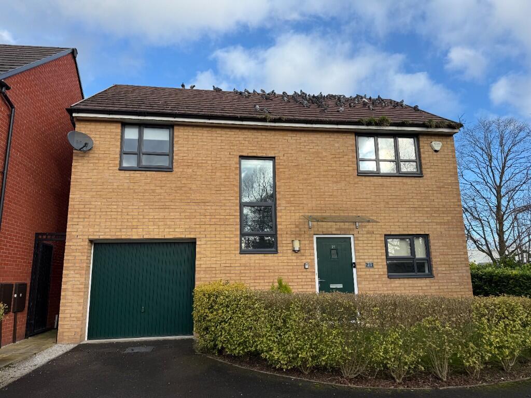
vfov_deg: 56.8
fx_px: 368
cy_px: 199
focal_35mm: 24
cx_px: 266
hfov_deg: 71.6
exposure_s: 1/1689
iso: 80
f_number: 1.78
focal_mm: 6.76
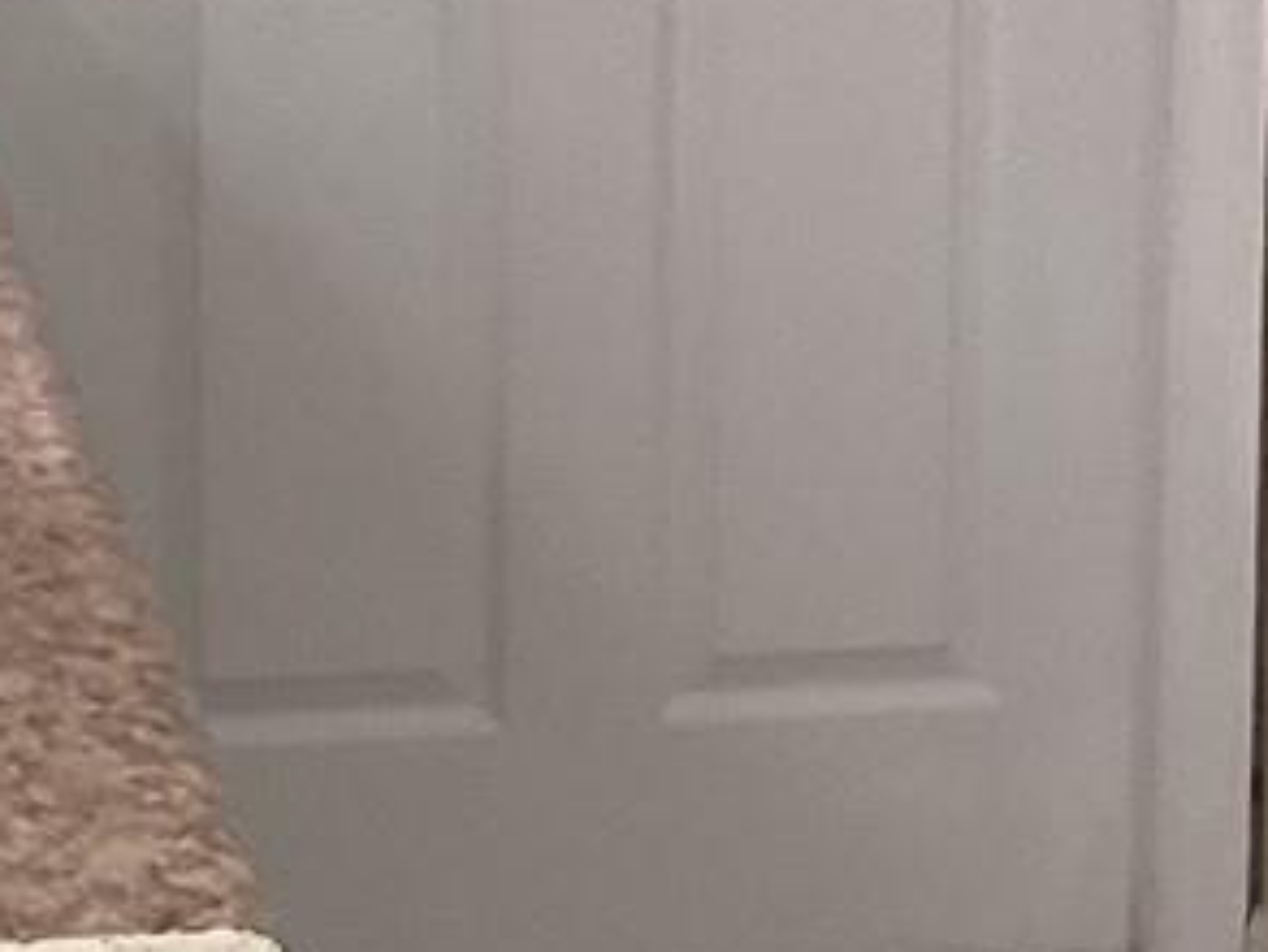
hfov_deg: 11.5
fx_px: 6193
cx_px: 1398
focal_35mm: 169
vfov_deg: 8.8
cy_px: 108
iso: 125
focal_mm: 3.3
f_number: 2.4
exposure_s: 1/60
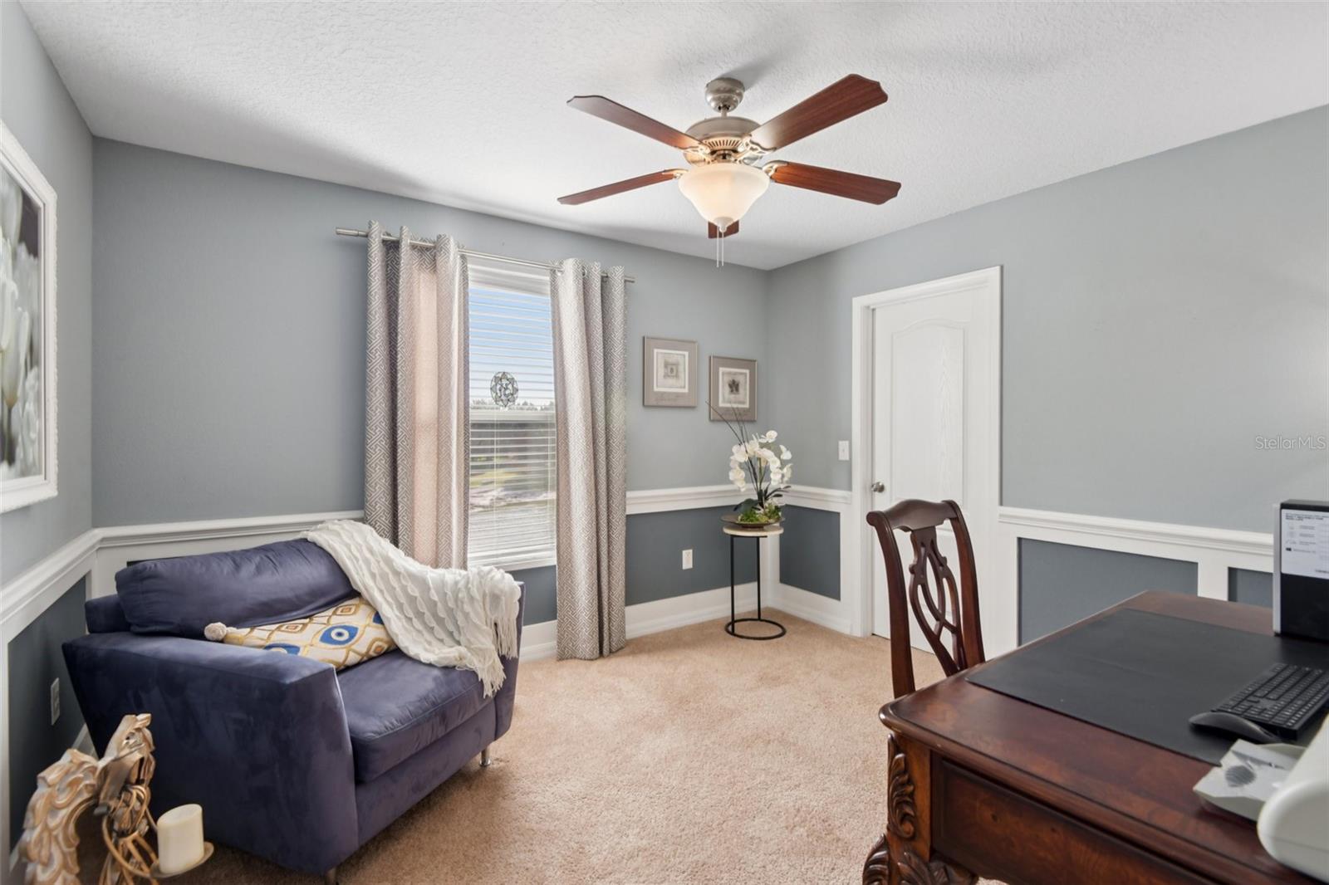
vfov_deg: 73.7
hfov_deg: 96.7
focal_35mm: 16
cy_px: 442
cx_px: 664
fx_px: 591
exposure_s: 1/25
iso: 400
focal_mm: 16
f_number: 8
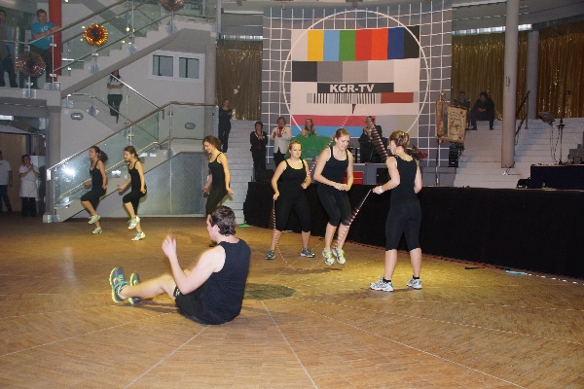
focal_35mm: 33
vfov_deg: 40.0
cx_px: 292
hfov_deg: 57.2
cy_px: 194
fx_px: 535
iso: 400
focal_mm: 22
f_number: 4
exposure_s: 1/60
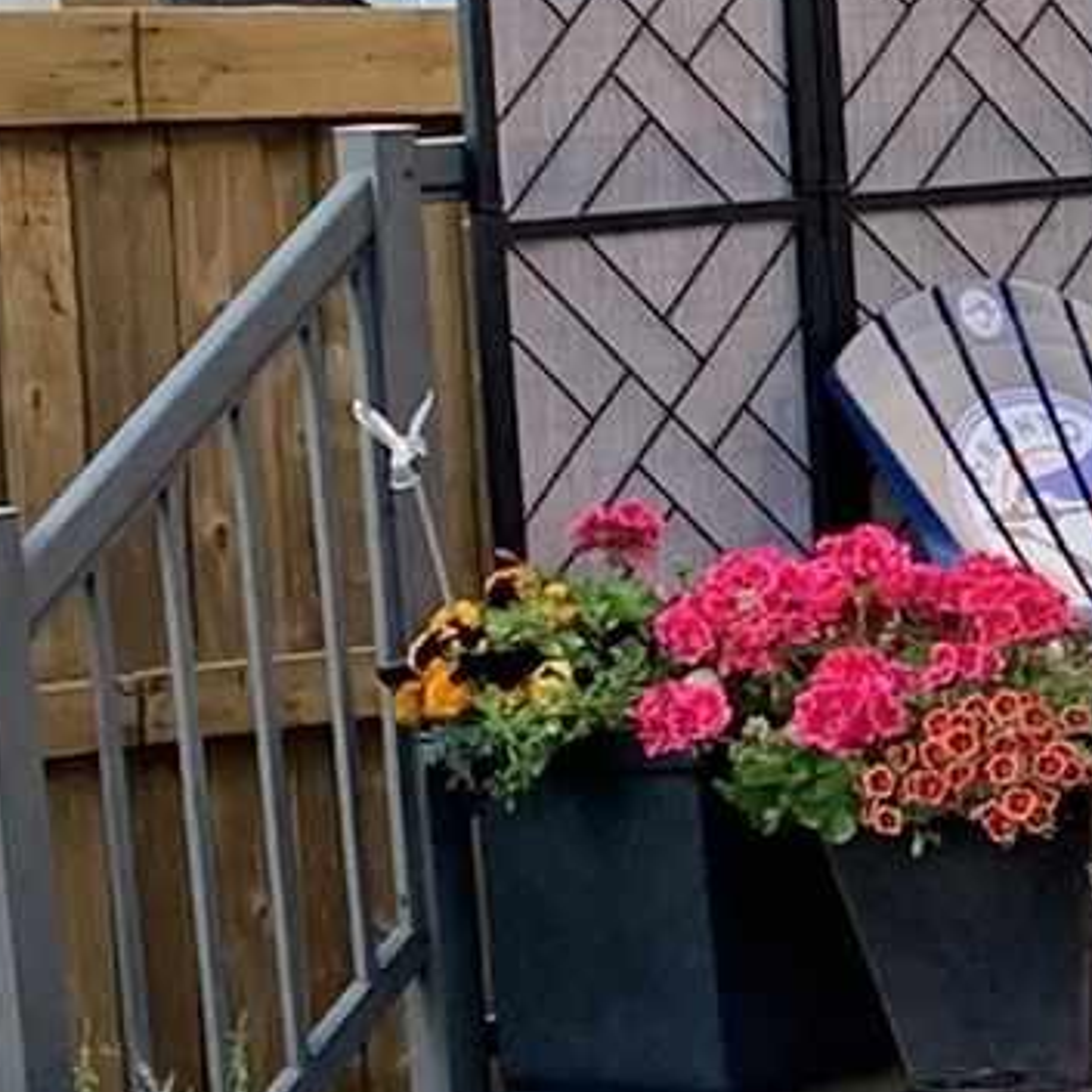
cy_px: 795
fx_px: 7138
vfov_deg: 8.7
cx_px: 3465
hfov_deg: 7.5
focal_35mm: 200
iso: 32
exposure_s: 1/122
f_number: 1.8
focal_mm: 4.25
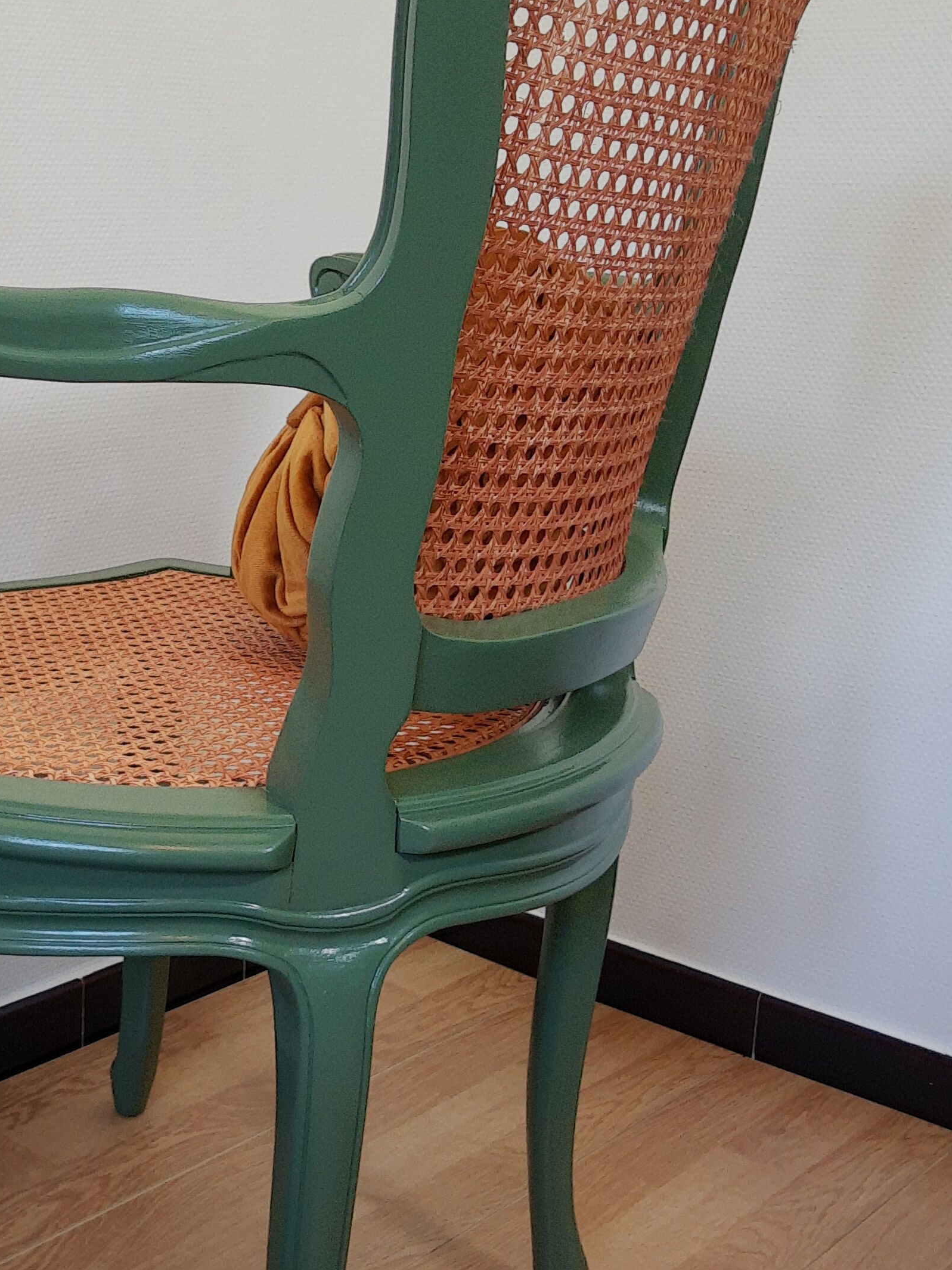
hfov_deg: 28.5
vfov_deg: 38.2
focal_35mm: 50
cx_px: 194
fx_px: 1834
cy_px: 631
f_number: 1.8
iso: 128
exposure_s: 1/50
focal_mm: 3.95
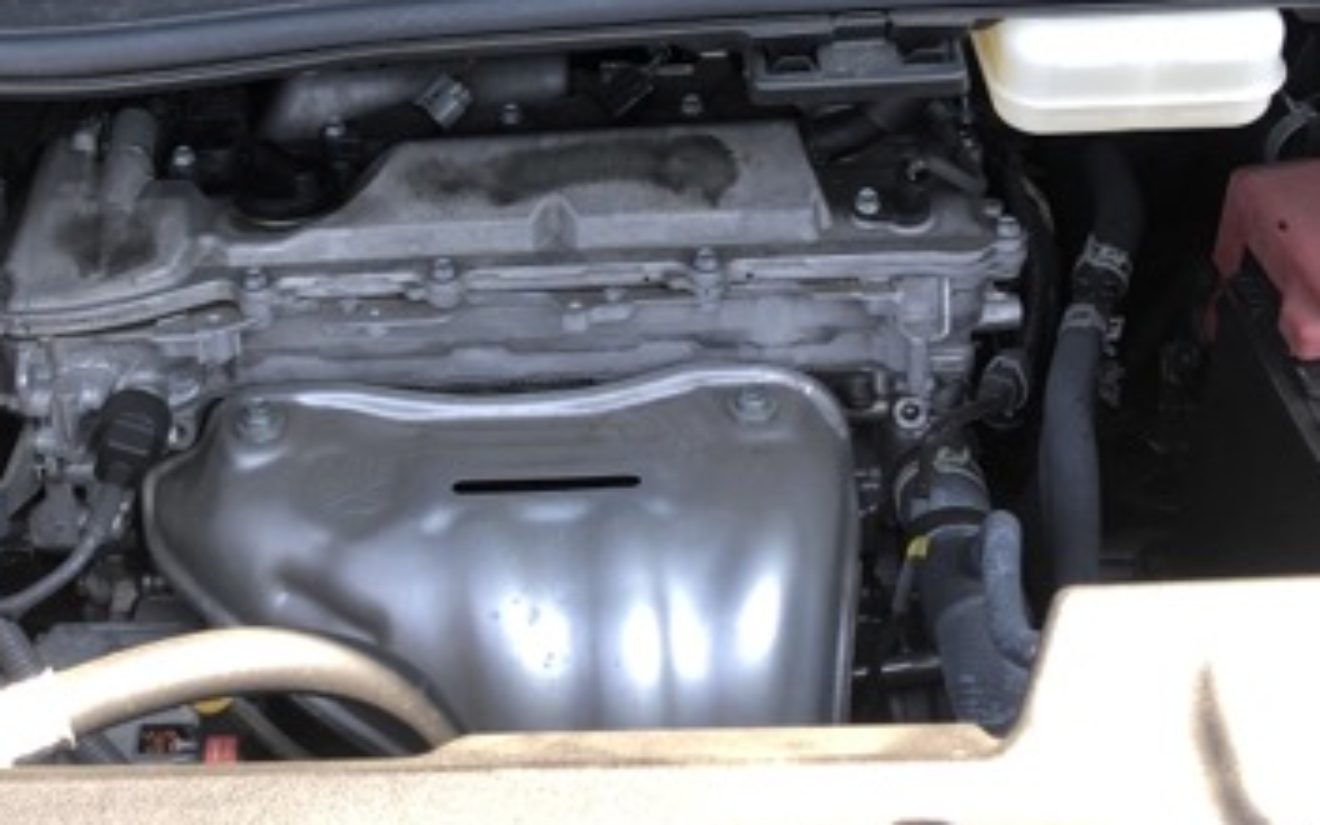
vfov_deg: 23.3
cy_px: 68
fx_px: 1943
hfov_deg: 37.1
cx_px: 439
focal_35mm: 54
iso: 25
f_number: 1.8
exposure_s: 1/120
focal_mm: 3.99
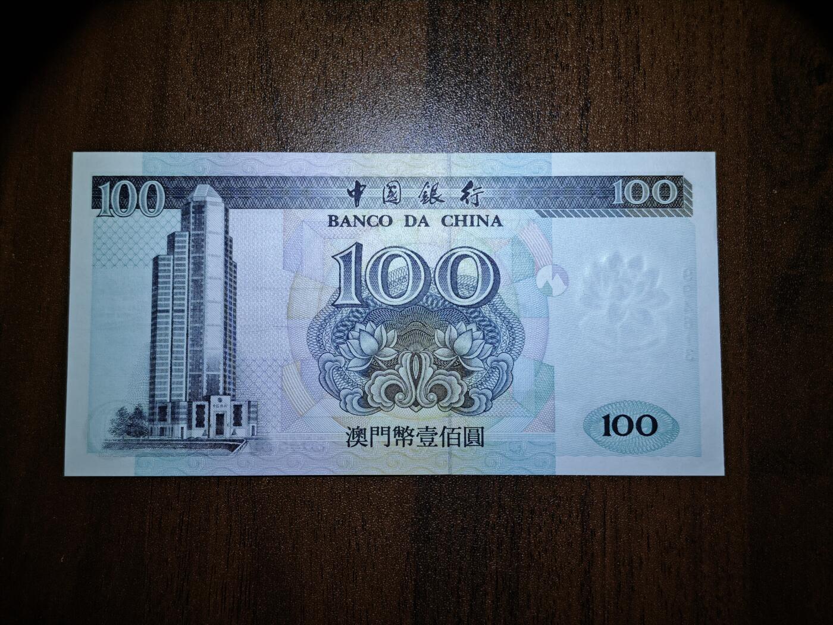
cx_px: 416
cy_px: 312
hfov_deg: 38.2
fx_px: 1203
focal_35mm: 50
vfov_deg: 29.1
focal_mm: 5.85
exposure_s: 1/50
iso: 400
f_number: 1.63
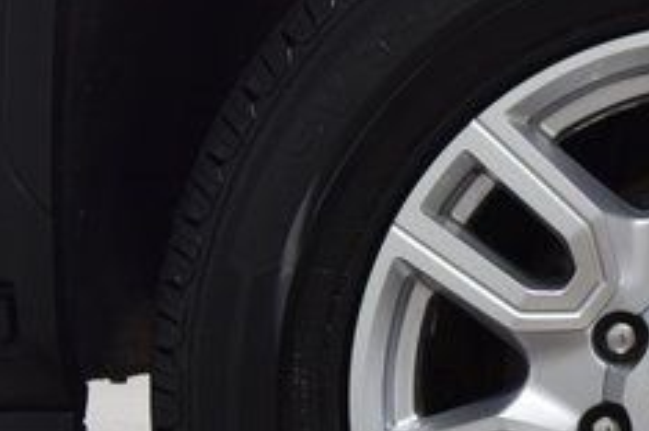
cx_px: 699
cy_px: 380
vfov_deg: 10.4
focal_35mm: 131
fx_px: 2358
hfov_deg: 15.3
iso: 1600
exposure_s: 1/60
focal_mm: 32
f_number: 6.3
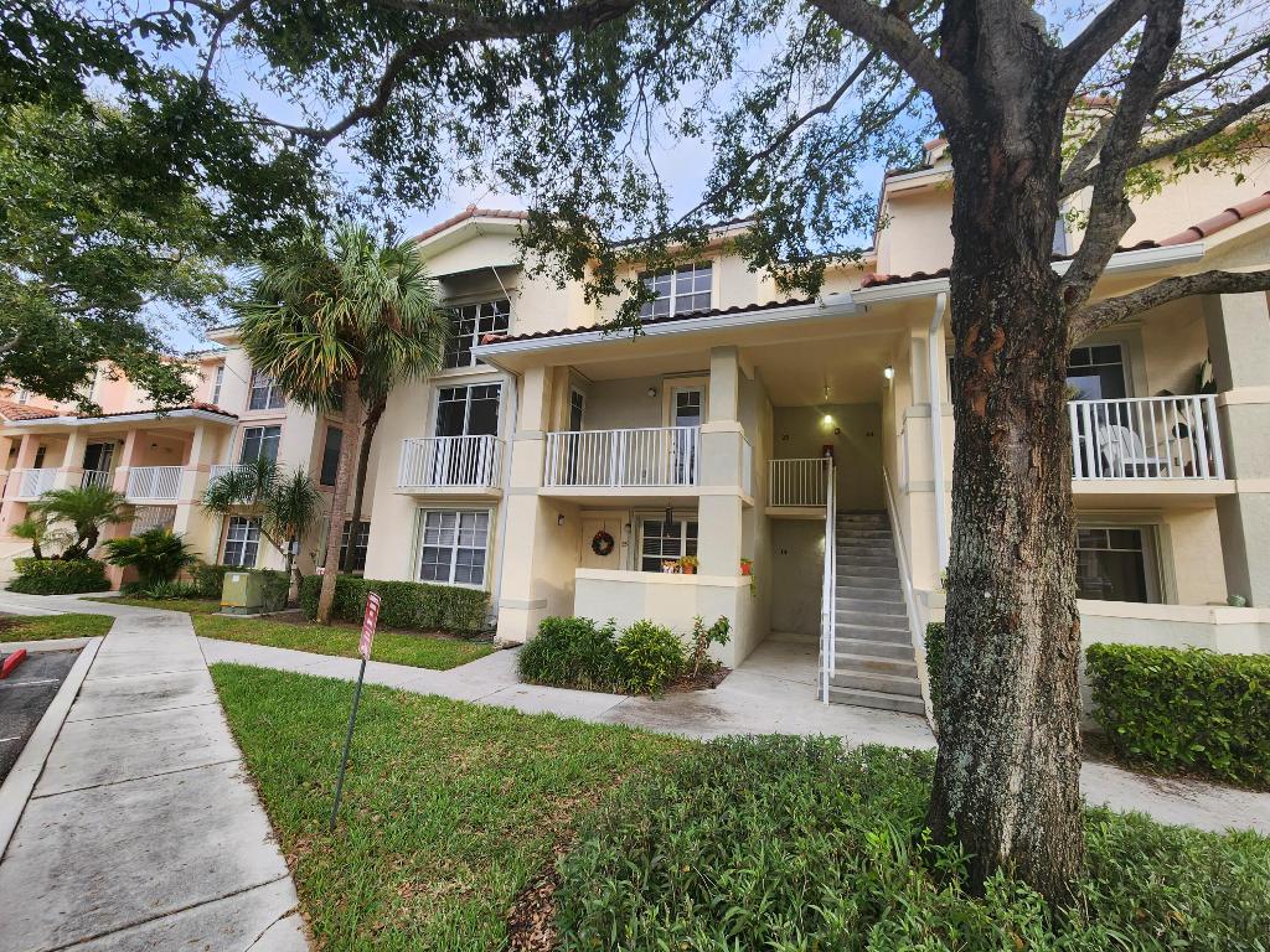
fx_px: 477
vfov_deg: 89.9
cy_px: 476
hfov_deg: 106.2
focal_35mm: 13
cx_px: 635
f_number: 2.2
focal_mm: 2.2
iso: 50
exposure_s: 1/129
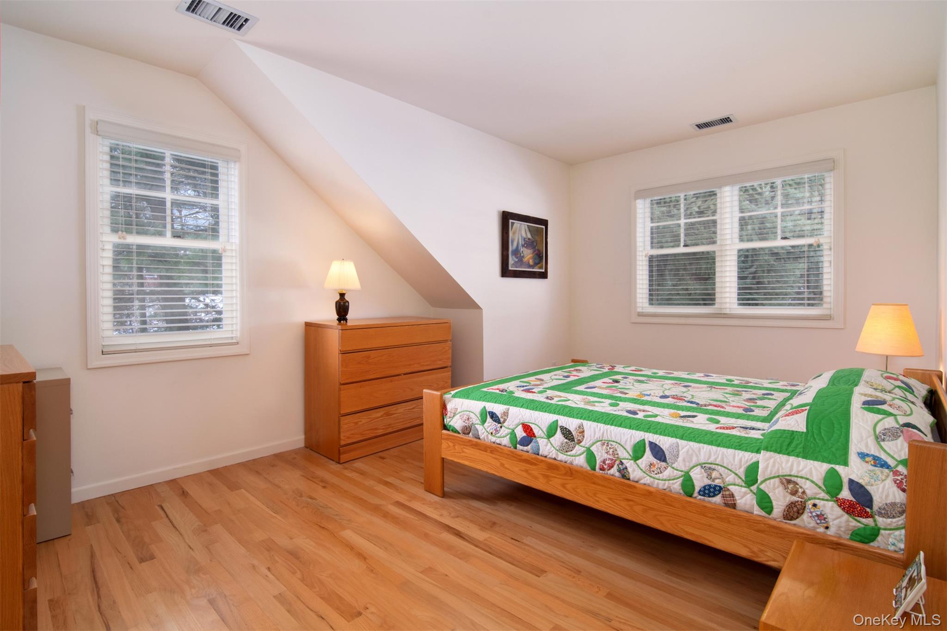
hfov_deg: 95.0
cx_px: 474
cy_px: 316
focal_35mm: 16
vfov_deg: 72.0
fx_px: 434
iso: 640
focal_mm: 11
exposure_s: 1/20
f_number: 11
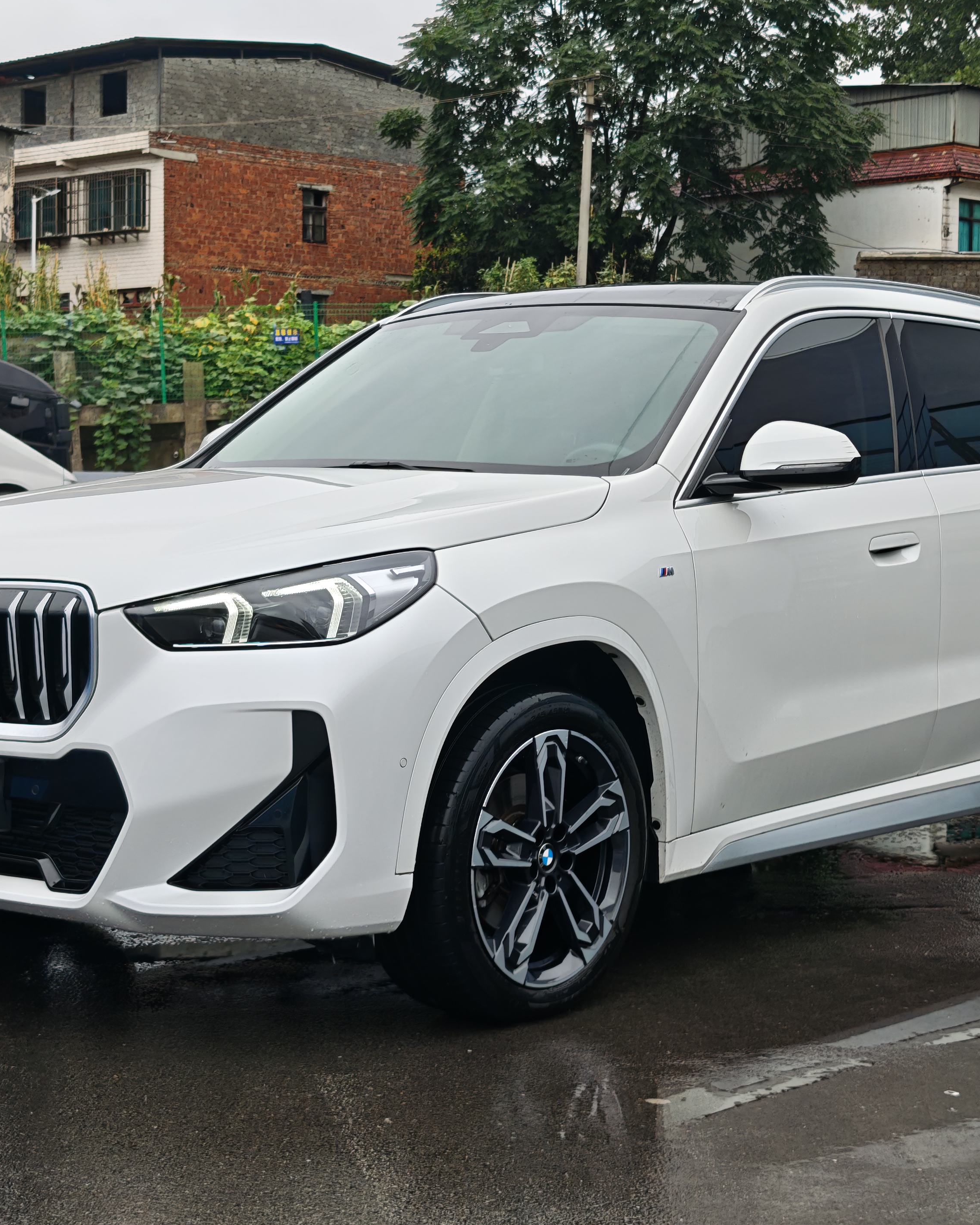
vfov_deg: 29.1
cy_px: 572
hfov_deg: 23.5
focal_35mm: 65
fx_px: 2356
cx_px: 504
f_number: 1.62
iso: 50
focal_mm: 6.55
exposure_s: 1/968
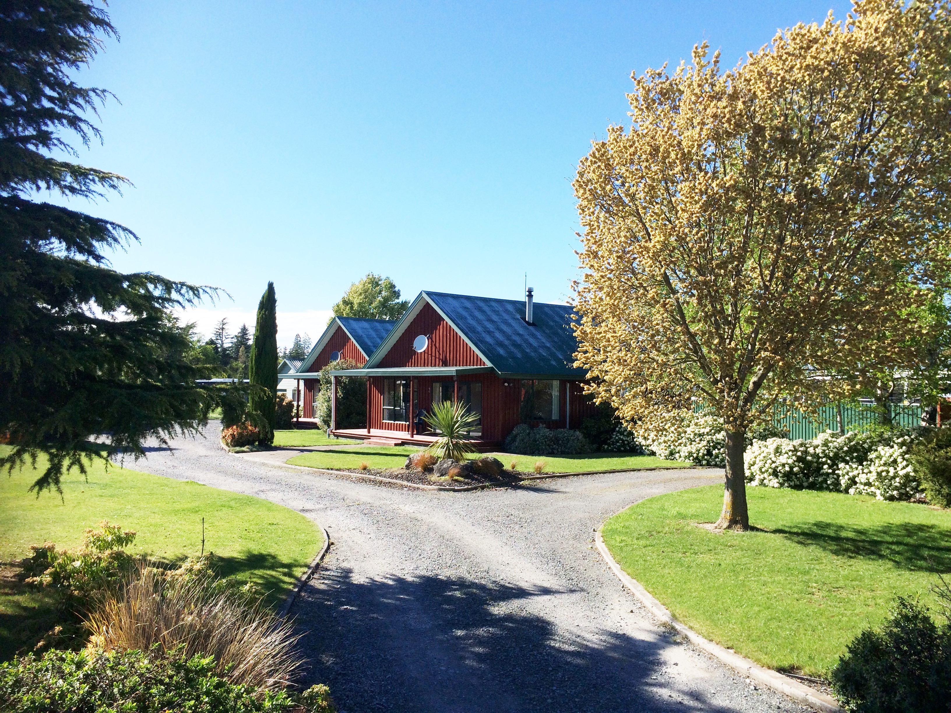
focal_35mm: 29
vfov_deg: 48.2
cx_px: 476
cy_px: 356
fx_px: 797
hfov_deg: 61.7
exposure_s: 1/1786
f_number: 2.2
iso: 32
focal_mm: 4.15
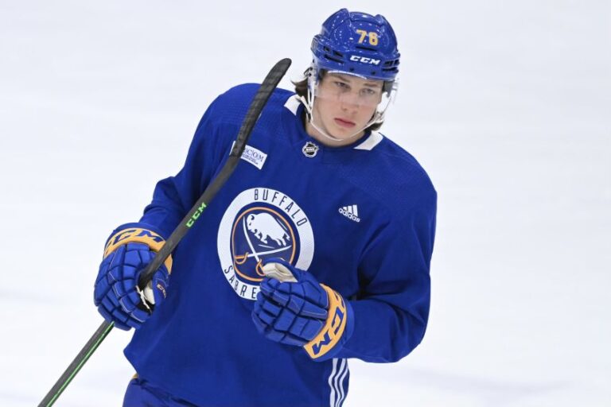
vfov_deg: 4.6
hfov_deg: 6.9
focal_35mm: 300
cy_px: 204
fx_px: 5091
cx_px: 306
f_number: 2.8
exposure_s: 1/1600
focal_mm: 300
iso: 4000
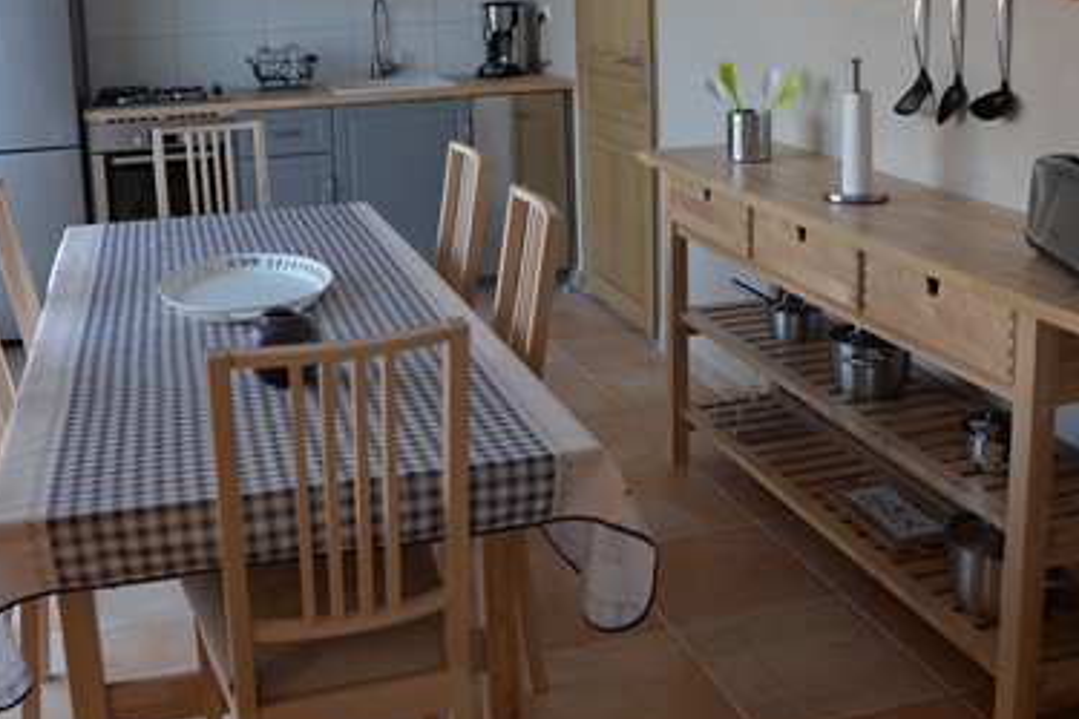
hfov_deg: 47.3
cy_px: 171
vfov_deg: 32.0
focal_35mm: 41
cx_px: 483
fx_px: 1229
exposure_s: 1/80
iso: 400
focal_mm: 24
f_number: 4.5
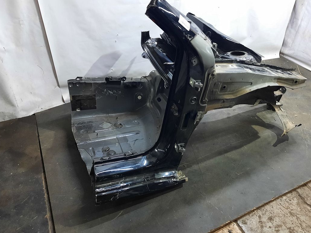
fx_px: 261
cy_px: 105
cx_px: 171
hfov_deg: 61.5
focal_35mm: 29
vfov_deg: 48.2
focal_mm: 4.6
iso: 400
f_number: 2
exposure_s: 1/33
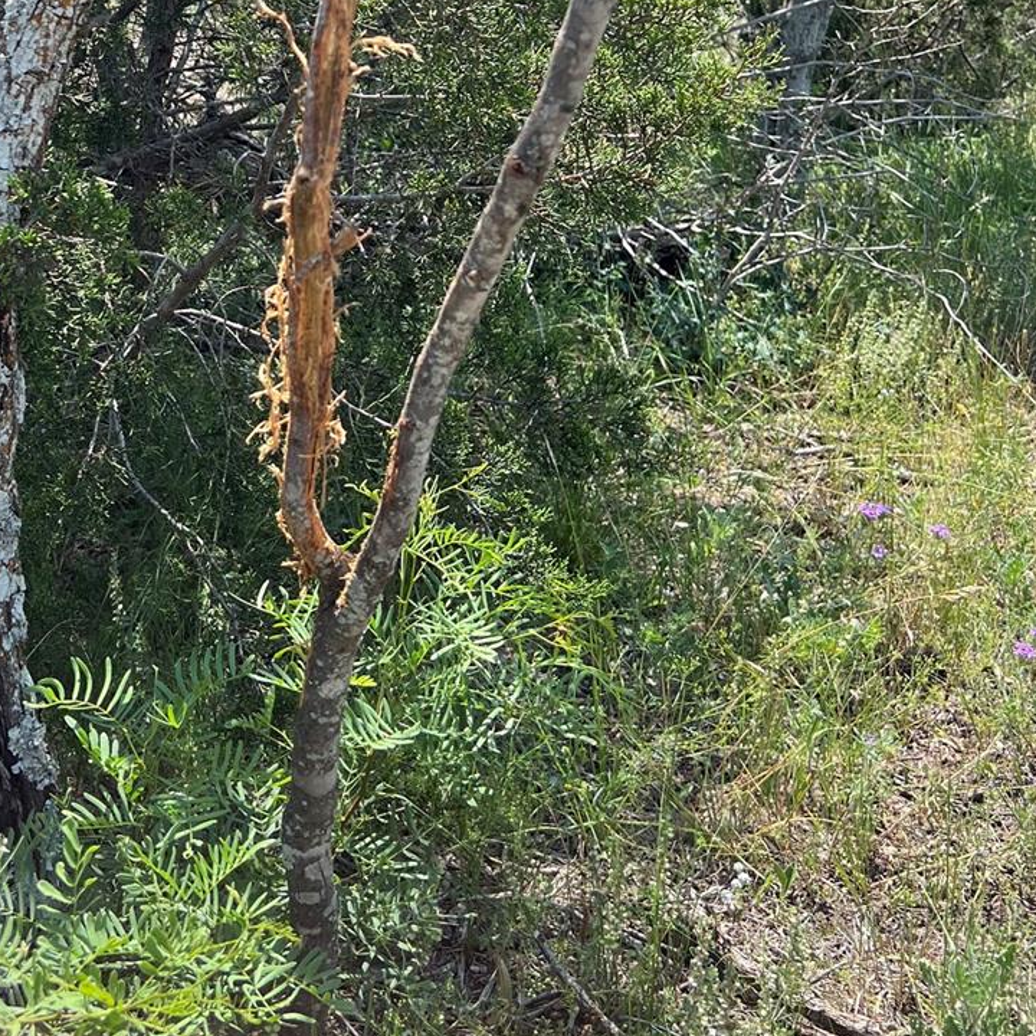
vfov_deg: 33.1
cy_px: 124
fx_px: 1659
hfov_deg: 34.2
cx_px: 306
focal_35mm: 49
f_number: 1.5
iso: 50
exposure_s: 1/957
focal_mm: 5.7
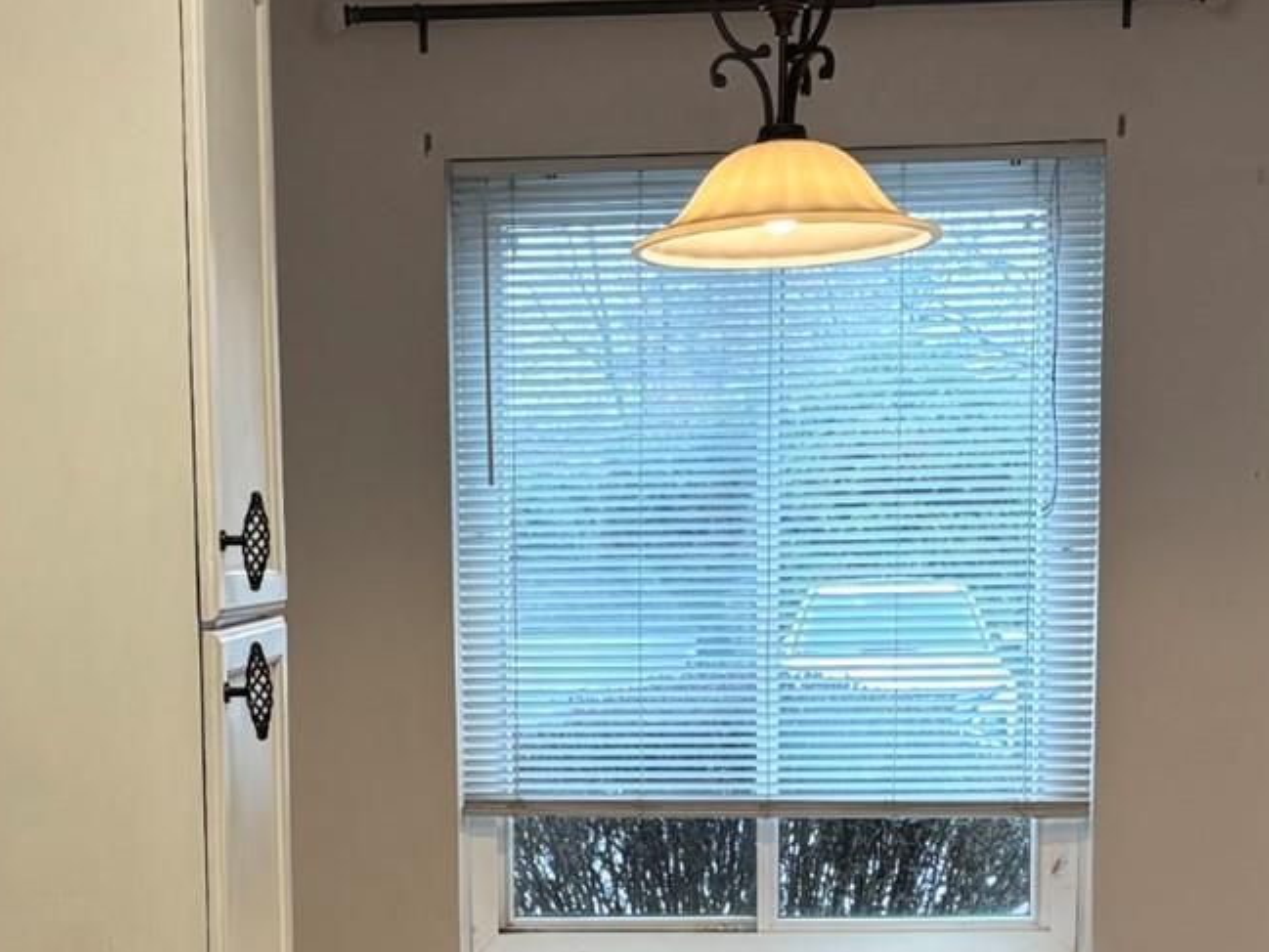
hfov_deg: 23.7
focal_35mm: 82
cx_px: 444
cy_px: 936
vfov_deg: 17.6
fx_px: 3007
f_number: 1.6
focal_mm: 5.96
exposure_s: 1/60
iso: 80
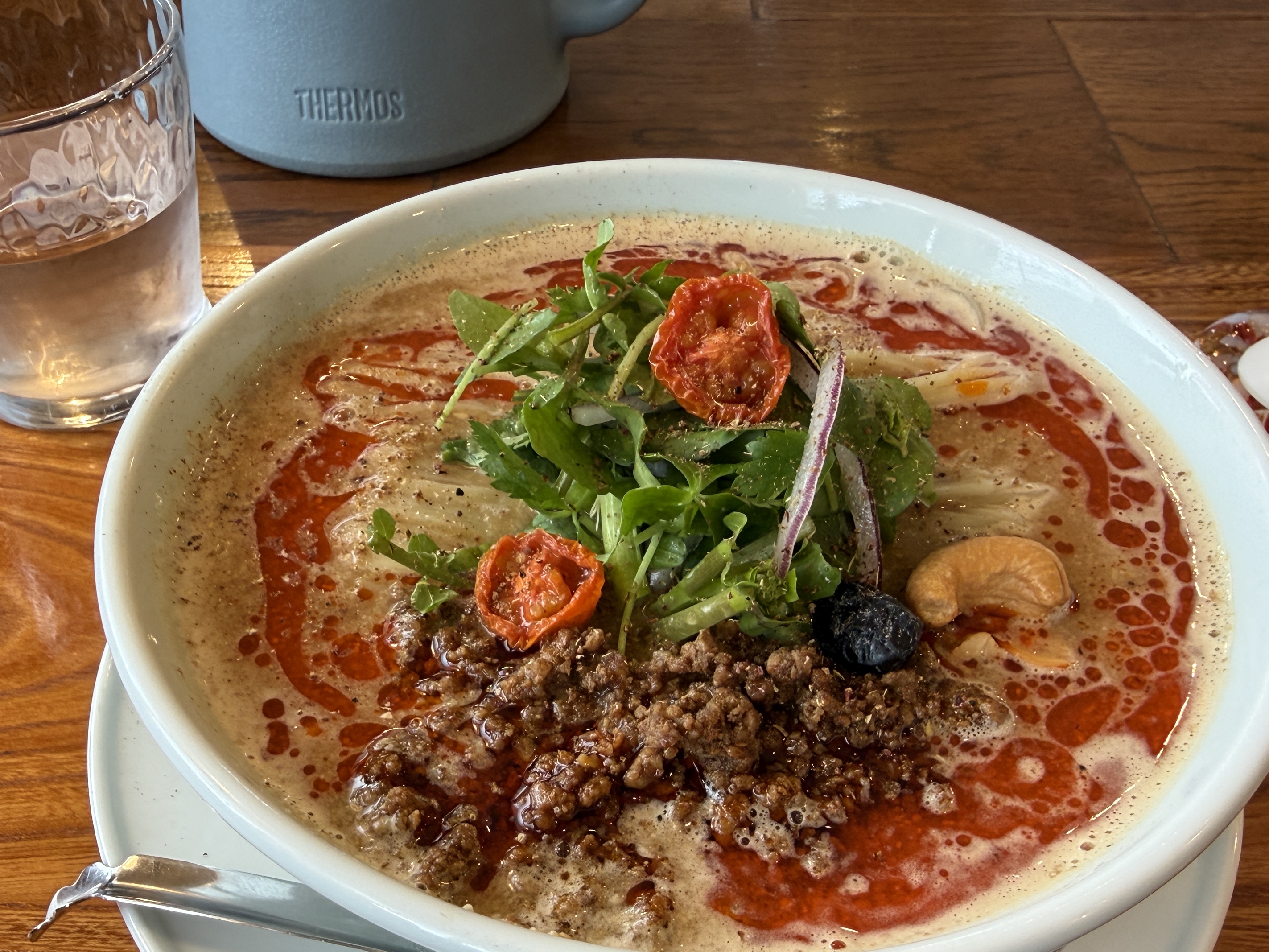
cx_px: 678
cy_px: 654
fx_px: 1247
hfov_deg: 53.9
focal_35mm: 34
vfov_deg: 41.1
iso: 80
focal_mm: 2.22
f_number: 2.2
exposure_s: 1/100
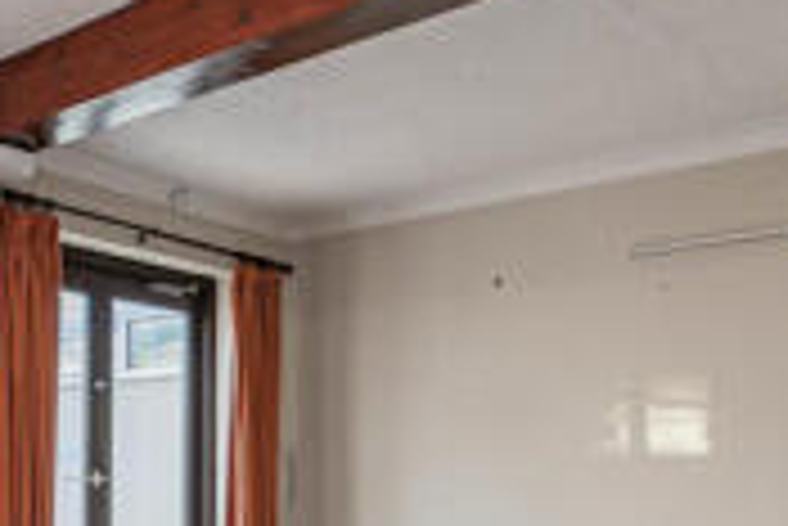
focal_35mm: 45
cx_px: 128
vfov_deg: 28.6
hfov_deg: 41.2
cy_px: 488
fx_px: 986
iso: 320
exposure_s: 1/1.67
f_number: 9
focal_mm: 12
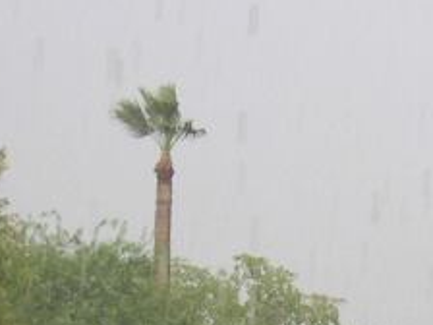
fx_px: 2177
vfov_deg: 8.3
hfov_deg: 11.3
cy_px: 551
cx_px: 309
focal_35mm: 174
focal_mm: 8
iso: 100
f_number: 2.8
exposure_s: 1/187
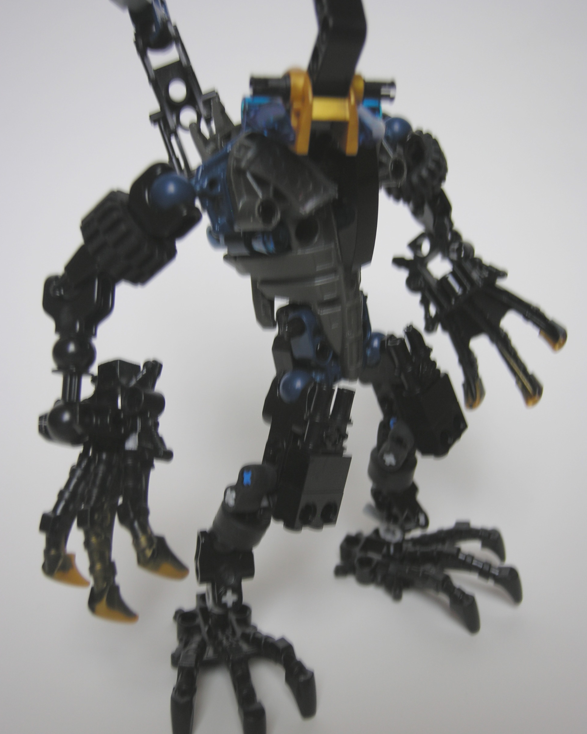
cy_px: 385
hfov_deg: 41.2
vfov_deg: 50.3
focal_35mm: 36
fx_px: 782
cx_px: 295
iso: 50
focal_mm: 8.7
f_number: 3
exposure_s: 1/6.5
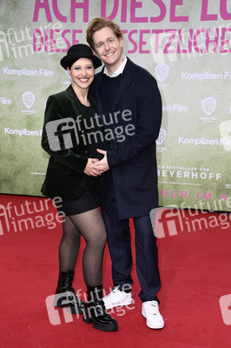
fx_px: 598
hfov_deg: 21.9
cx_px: 116
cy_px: 174
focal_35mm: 62
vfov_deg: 32.4
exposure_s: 1/250
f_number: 6.3
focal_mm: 62
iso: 640
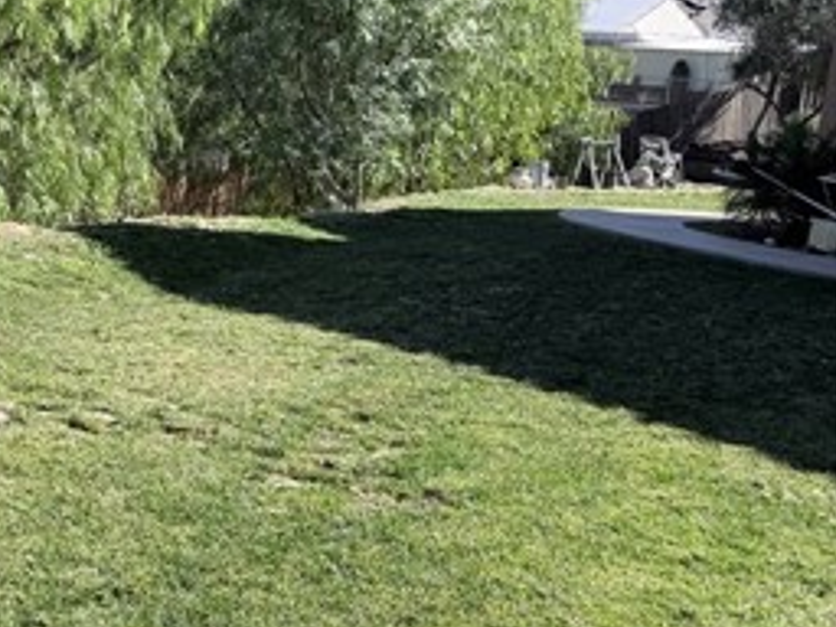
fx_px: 1449
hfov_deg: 27.7
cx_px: -202
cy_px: 261
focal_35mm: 60
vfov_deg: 24.4
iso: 80
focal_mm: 6.76
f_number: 1.78
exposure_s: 1/2299
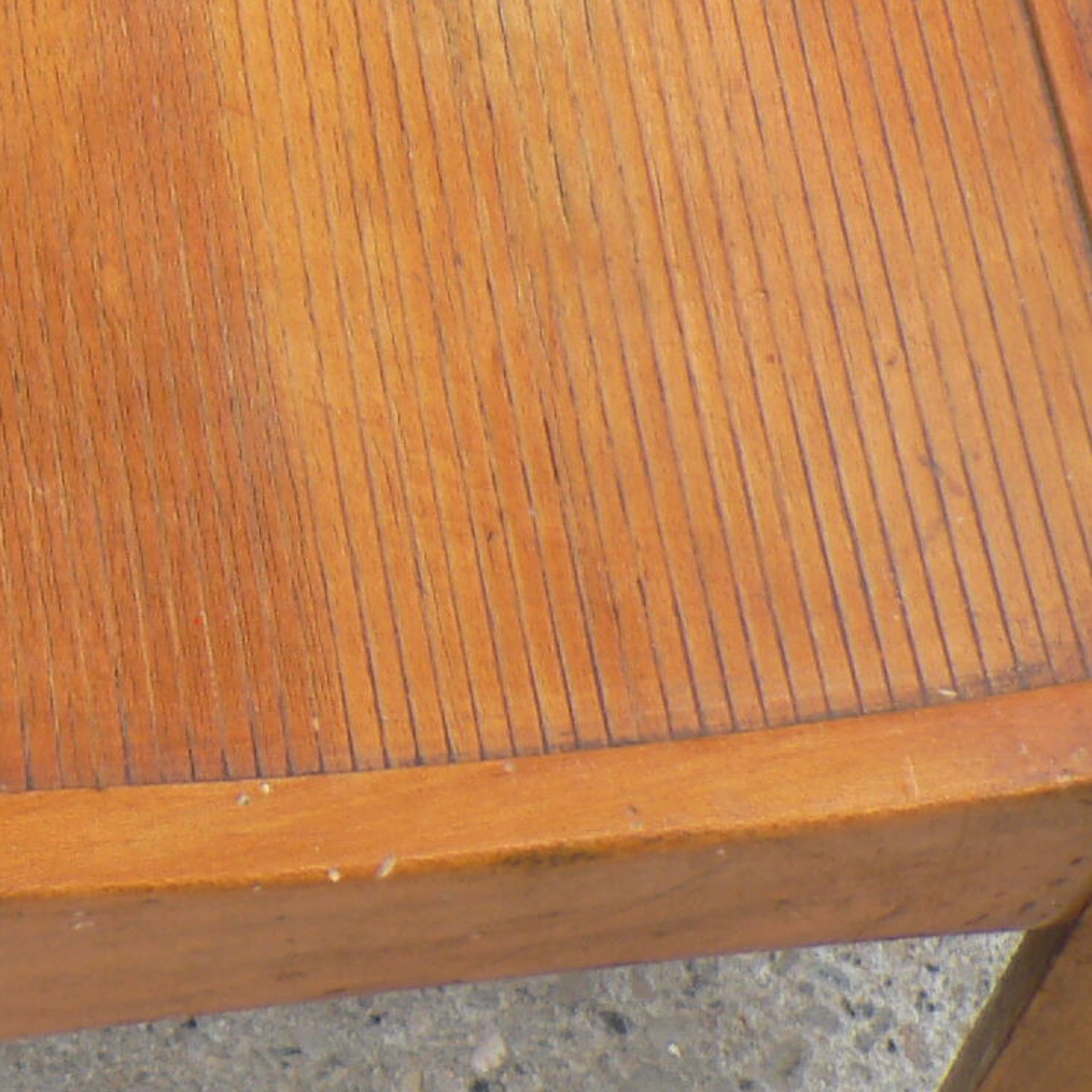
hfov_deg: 14.5
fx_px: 3926
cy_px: -314
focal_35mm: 110
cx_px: -641
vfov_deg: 15.1
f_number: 2.8
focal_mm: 6
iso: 80
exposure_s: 1/125
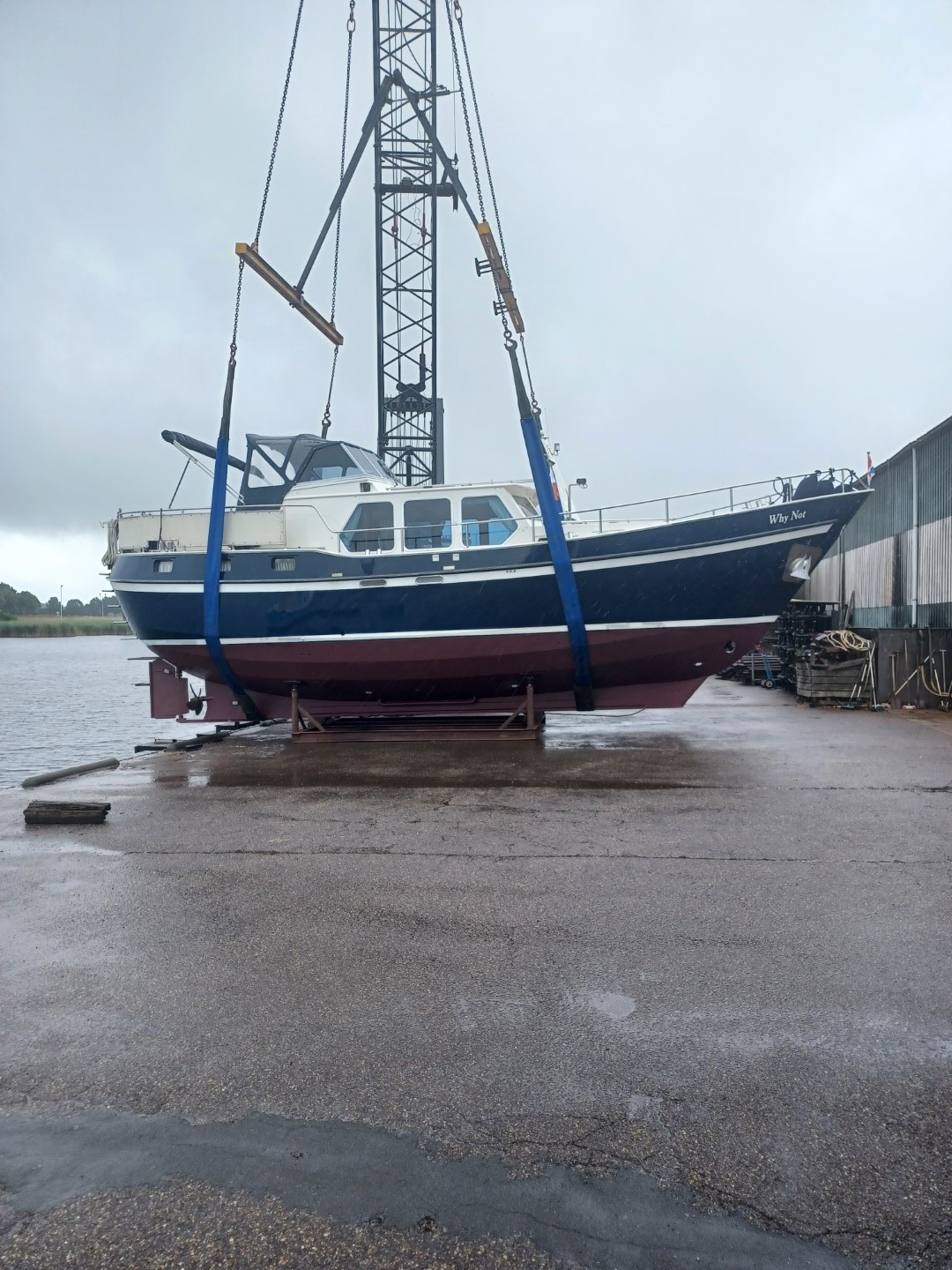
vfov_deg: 69.4
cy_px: 635
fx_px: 917
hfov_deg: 54.9
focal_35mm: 25
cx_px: 476
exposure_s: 1/100
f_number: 1.8
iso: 40
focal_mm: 4.6
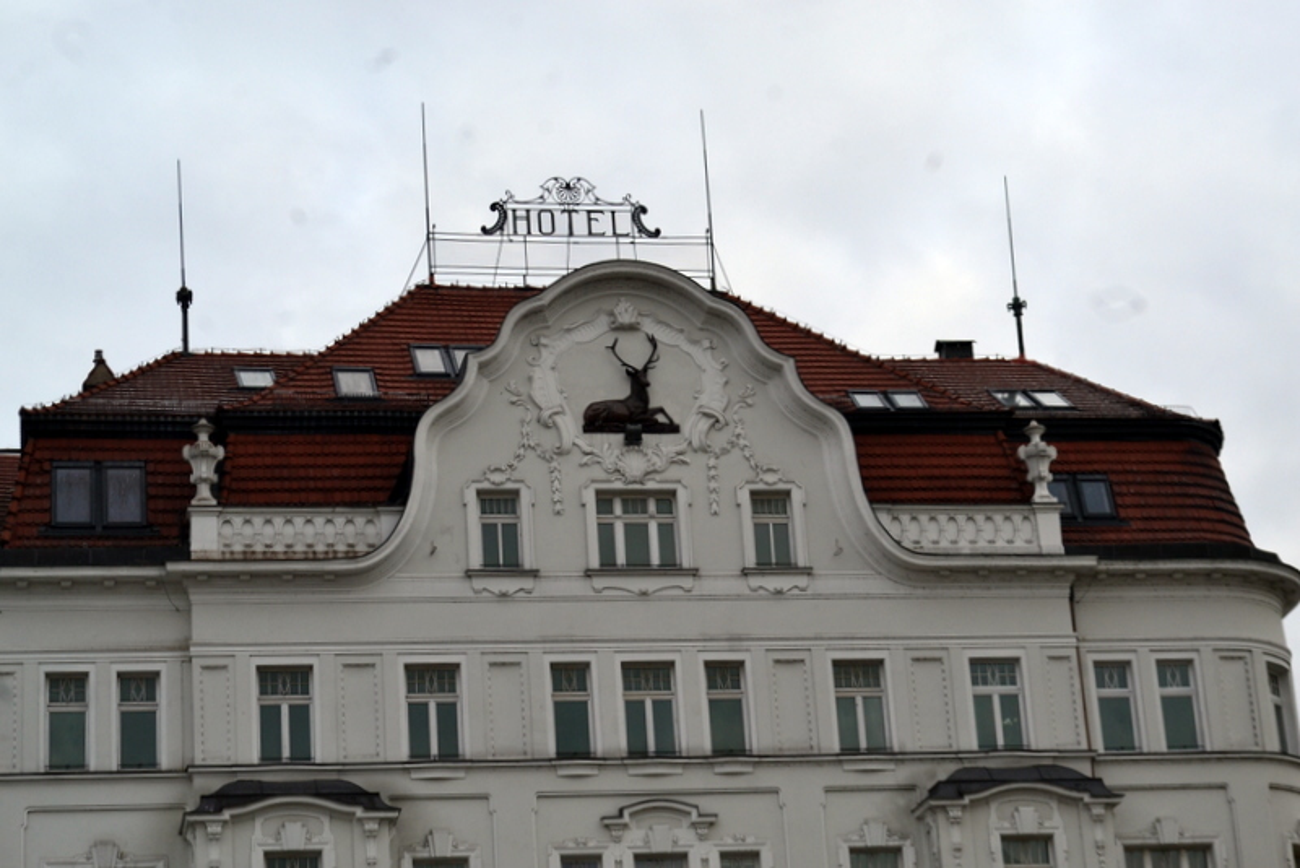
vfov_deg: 16.6
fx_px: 2980
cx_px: 650
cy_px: 434
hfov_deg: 24.6
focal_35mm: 82
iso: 400
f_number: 10
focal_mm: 55
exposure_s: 1/320
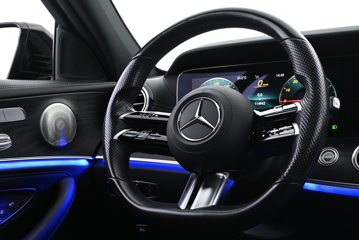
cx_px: 199
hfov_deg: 40.8
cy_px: 113
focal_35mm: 48
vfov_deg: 27.9
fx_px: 482
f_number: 4.5
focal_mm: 27.5
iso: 1600
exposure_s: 1/20
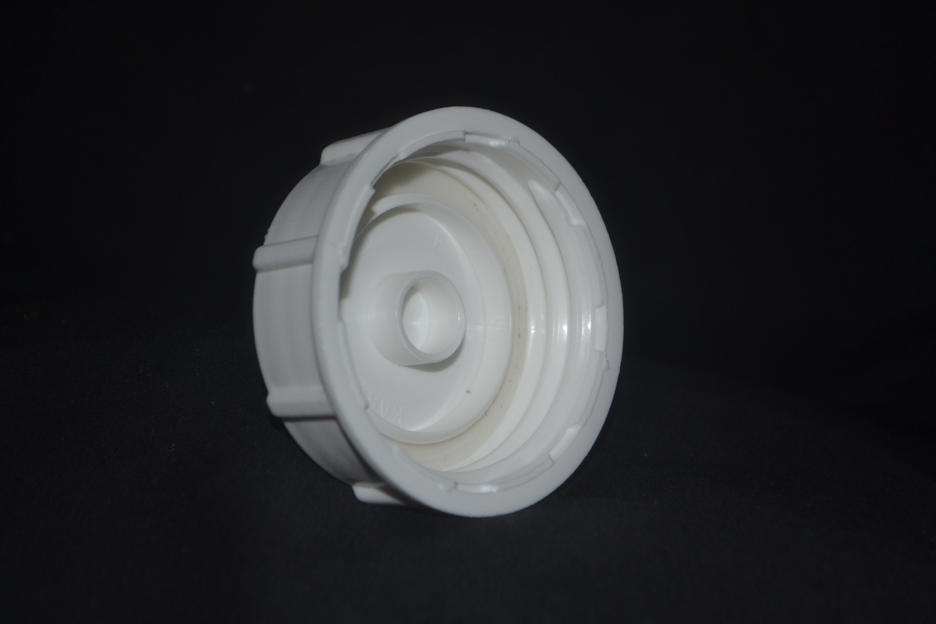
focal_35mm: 82
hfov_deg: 24.6
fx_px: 2145
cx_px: 468
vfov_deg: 16.6
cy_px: 312
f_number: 5.6
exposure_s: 1/60
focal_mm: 55
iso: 560
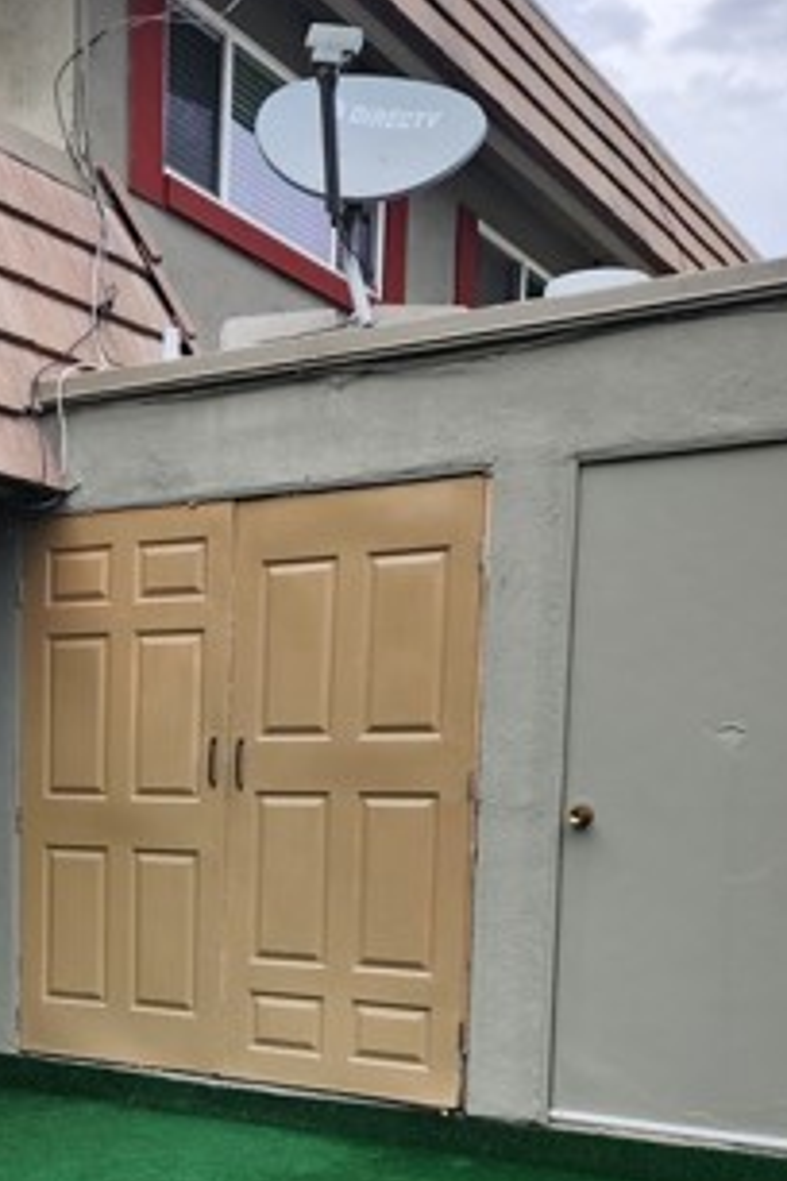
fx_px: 1639
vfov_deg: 38.0
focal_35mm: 50
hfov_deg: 26.2
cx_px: 100
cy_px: 961
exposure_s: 1/213
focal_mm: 6.4
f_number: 1.8
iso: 12
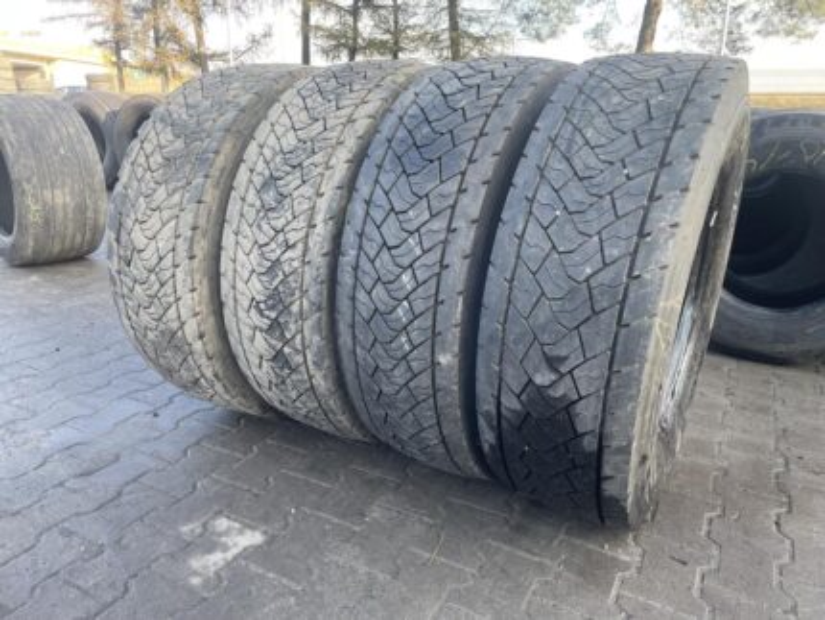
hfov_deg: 67.3
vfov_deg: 53.1
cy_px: 310
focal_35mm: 26
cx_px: 412
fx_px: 620
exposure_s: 1/133
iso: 32
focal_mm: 4.2
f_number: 1.6
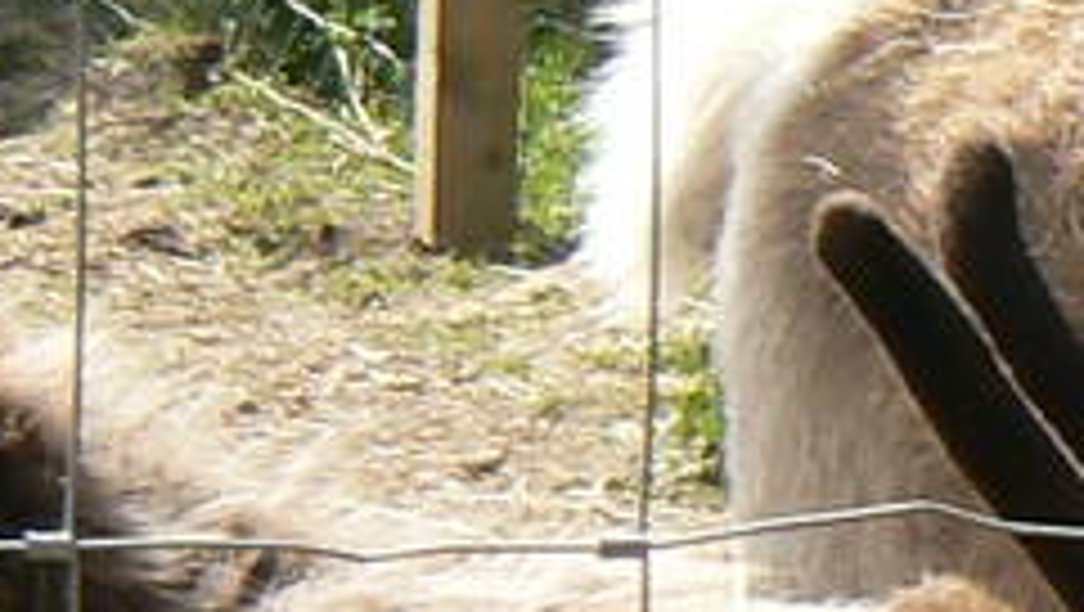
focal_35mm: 426
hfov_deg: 5.1
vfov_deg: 2.8
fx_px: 12254
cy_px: 1089
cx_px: 1084
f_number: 5.6
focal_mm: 9.8
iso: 100
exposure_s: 1/320
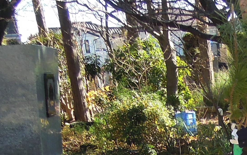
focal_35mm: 93
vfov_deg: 12.3
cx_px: 311
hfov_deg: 20.6
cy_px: 321
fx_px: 626
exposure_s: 1/640
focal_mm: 4.3
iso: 160
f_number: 2.2
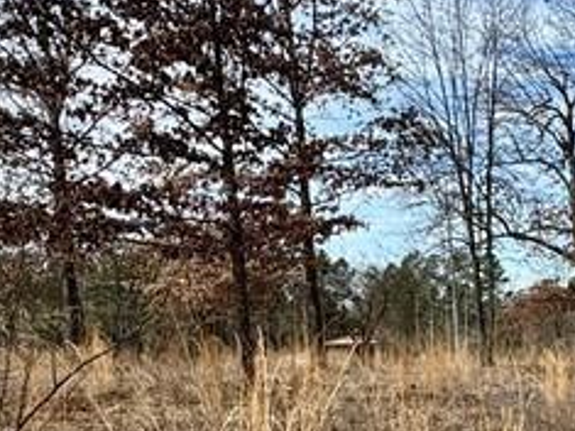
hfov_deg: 26.2
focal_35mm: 61
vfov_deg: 23.5
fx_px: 1013
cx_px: 776
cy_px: 365
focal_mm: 2.22
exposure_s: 1/1063
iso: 40
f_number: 2.2
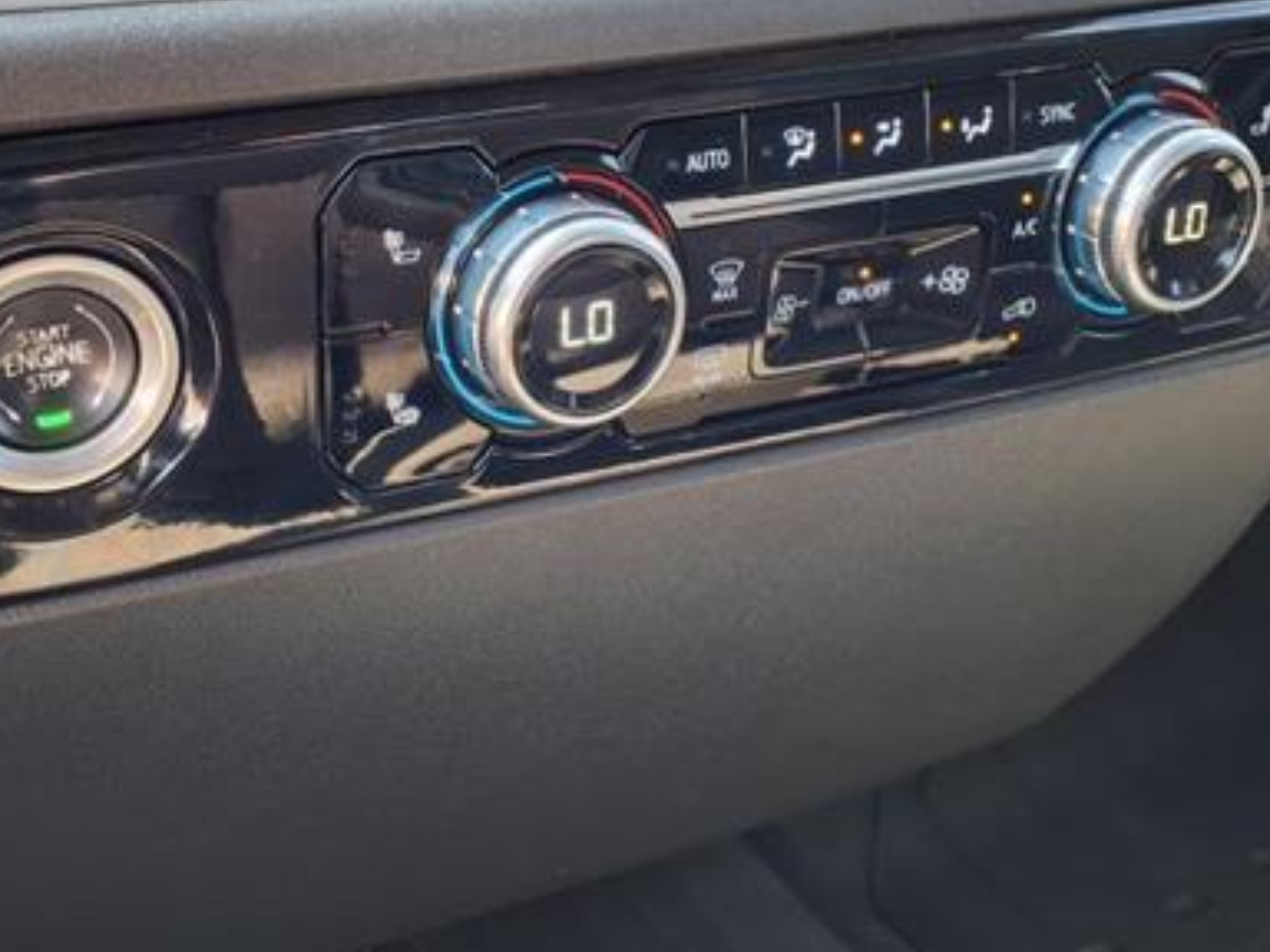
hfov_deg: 41.6
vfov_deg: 31.3
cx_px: 440
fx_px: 1651
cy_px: 182
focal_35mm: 45
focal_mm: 3.58
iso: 160
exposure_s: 1/40
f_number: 1.9
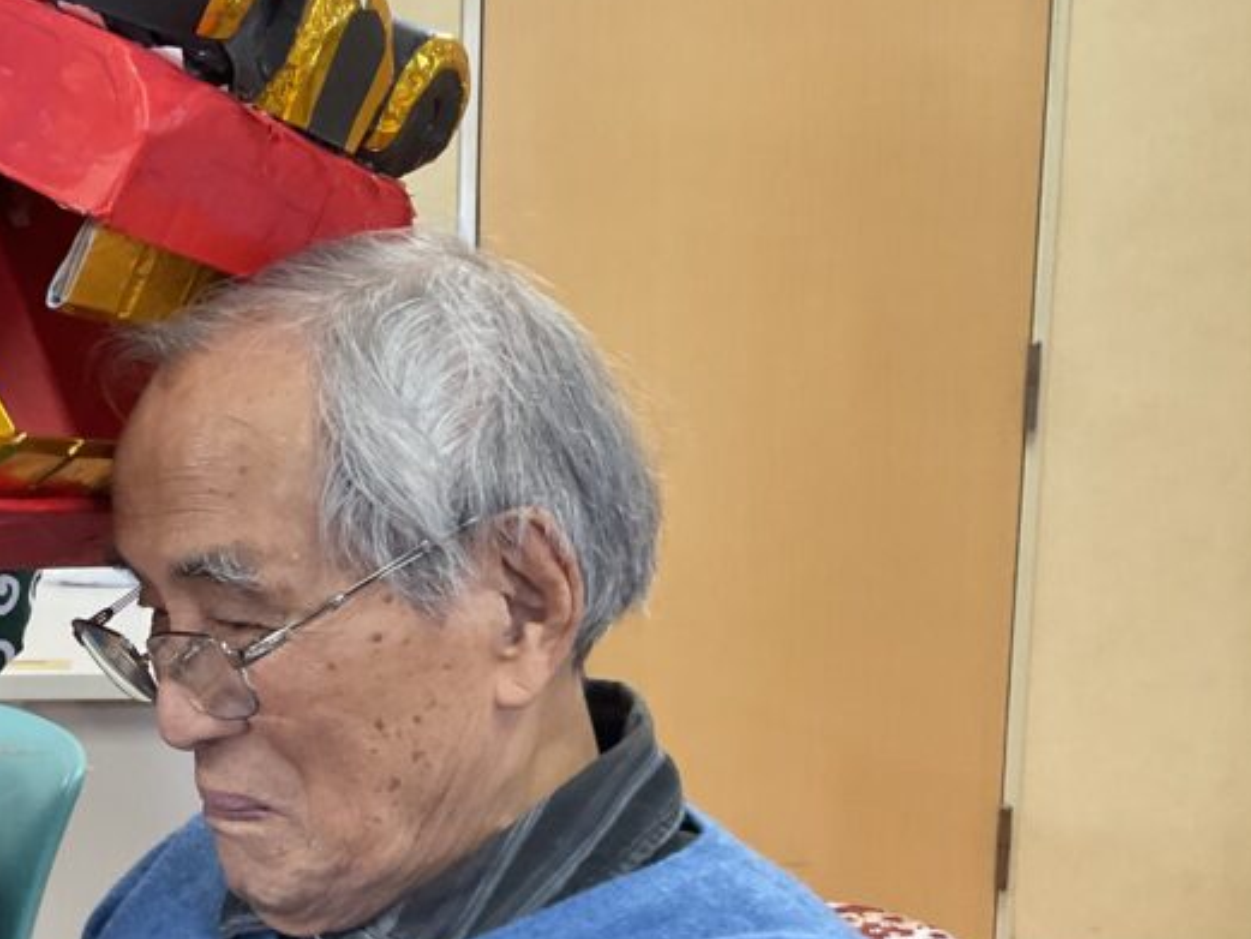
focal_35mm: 57
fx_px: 2060
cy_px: 620
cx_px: 209
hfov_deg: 32.6
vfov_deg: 25.5
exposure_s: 1/60
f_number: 1.8
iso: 125
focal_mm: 3
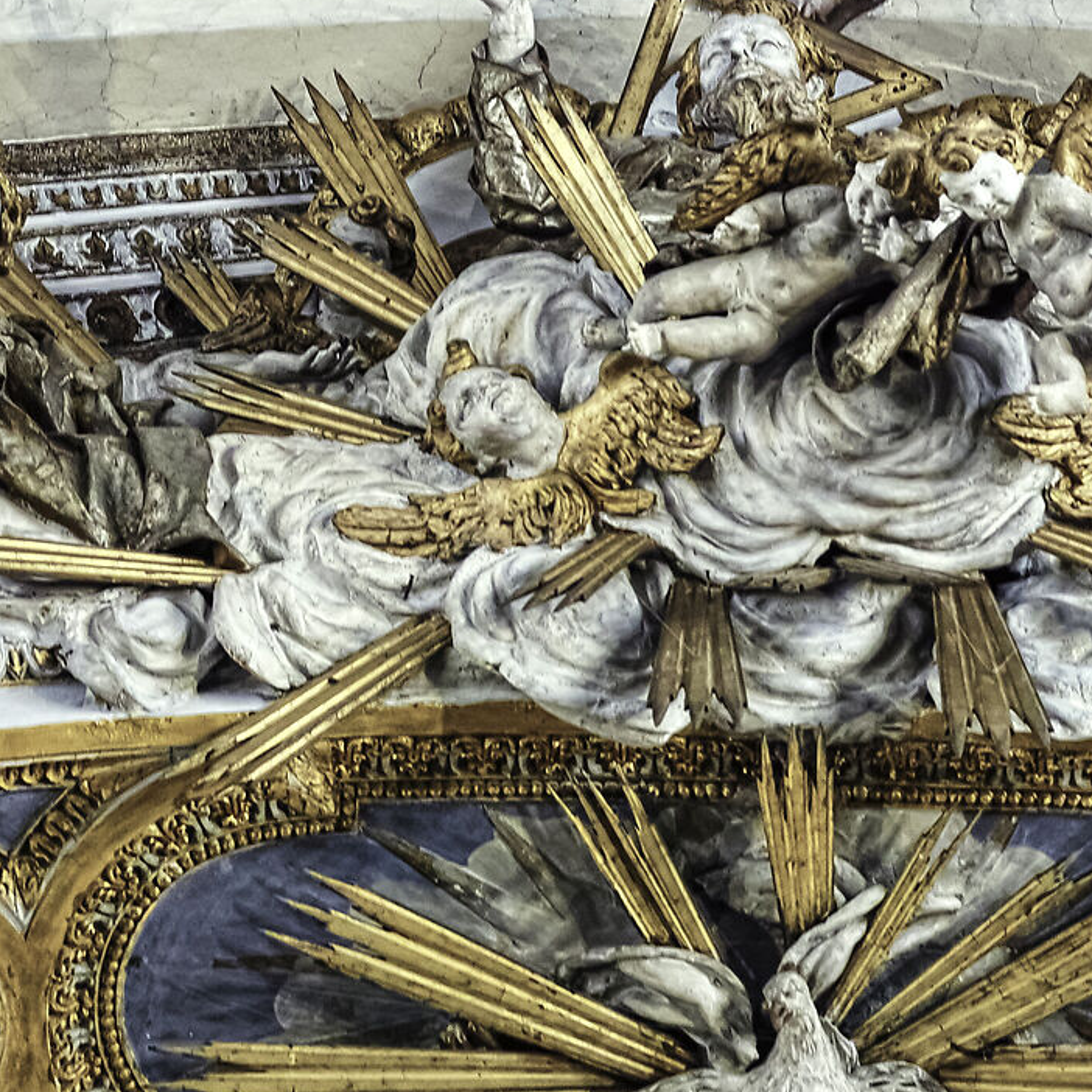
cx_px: 720
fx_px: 7780
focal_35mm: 218
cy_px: 238
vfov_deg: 8.0
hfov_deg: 8.0
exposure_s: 1/50
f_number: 2.8
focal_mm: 50
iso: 200
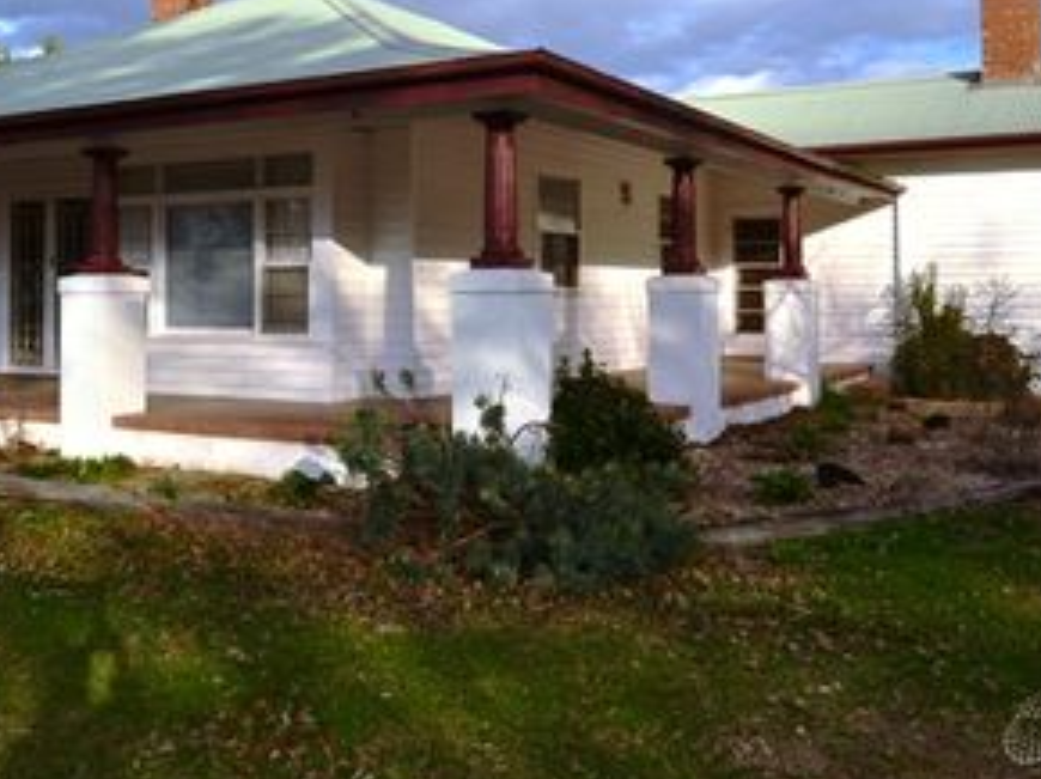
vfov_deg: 35.6
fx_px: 1195
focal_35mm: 40
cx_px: 449
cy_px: 239
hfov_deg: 46.9
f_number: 10
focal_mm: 17
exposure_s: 1/200
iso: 100
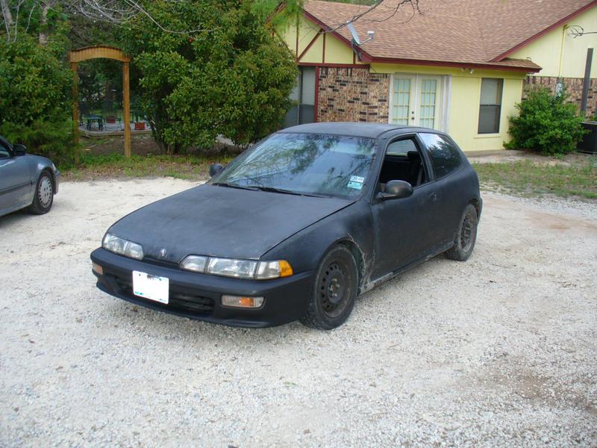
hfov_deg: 50.1
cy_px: 224
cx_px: 298
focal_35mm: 37
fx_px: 638
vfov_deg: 38.7
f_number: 2.8
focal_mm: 6.1
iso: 100
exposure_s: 1/250
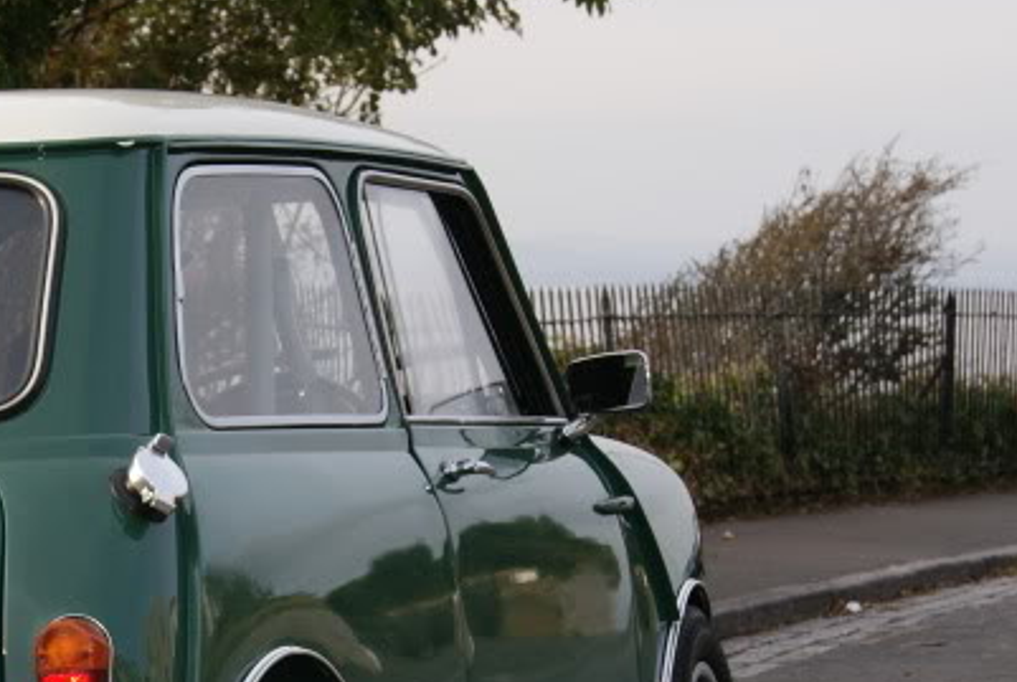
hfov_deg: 13.2
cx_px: -75
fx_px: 4330
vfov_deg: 8.9
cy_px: 775
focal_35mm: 153
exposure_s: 1/160
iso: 100
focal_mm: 40
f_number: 6.3
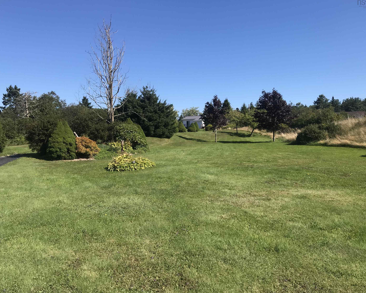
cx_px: 179
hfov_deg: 58.8
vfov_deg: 48.5
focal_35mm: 30
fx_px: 325
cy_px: 146
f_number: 1.8
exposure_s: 1/2179
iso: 20
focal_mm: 3.99
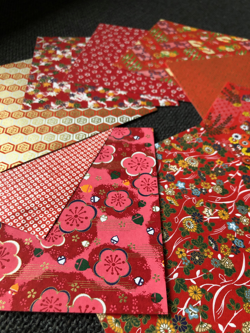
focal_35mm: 28
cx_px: 125
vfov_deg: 63.4
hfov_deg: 49.7
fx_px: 270
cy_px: 166
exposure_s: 1/20
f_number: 1.8
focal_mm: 3.99
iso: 40
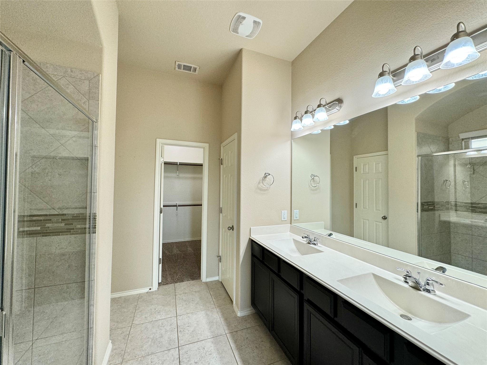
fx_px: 197
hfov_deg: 102.1
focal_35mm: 14
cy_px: 182
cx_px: 244
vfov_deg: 85.7
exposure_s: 1/120
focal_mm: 2.22
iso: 100
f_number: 2.2
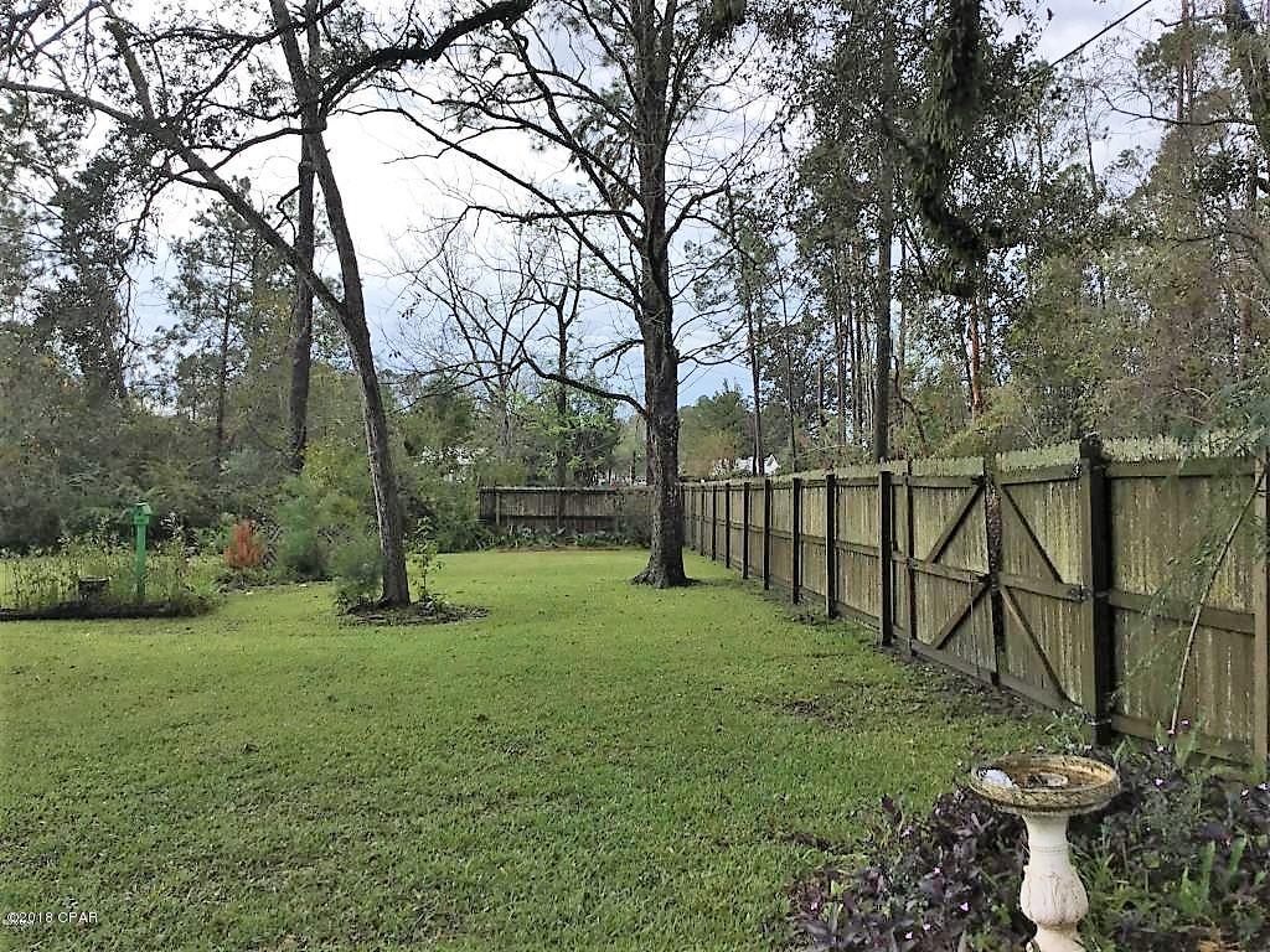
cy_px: 476
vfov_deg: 45.4
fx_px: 1137
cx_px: 635
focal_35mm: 31
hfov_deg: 58.4
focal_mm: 3.3
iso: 25
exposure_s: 1/590
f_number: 2.4
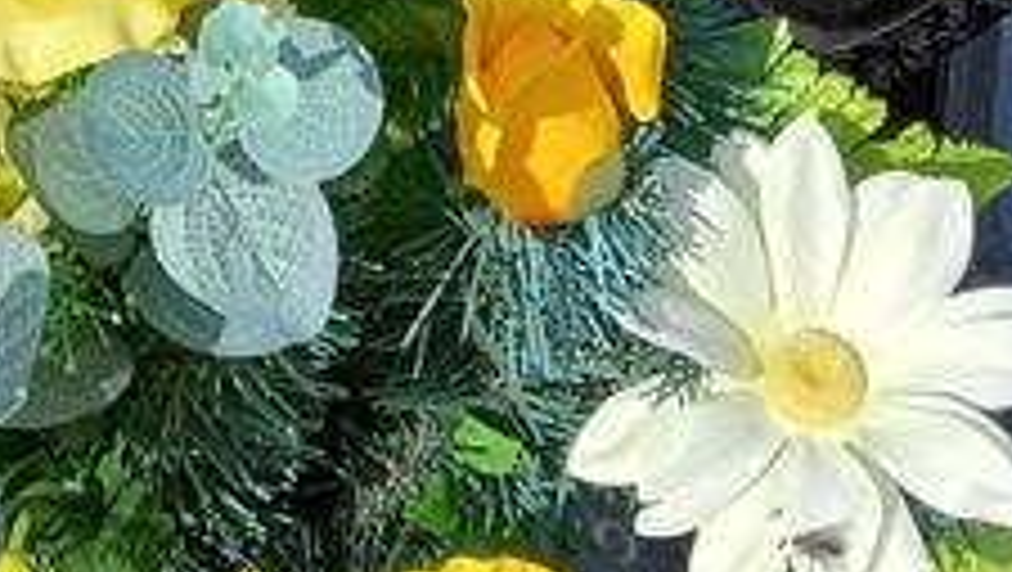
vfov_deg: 8.8
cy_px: -860
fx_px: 3330
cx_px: -27
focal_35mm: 124
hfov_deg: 16.9
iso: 25
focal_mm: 4.6
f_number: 2
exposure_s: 1/425
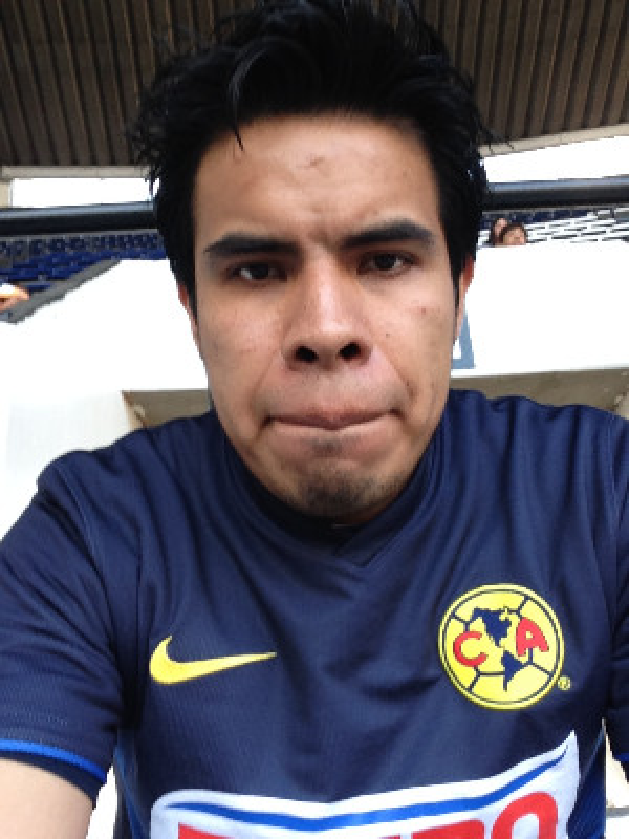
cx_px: 314
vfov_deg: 52.6
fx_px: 848
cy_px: 420
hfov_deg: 40.7
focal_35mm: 35
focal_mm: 2.18
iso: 40
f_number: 2.4
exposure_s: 1/30
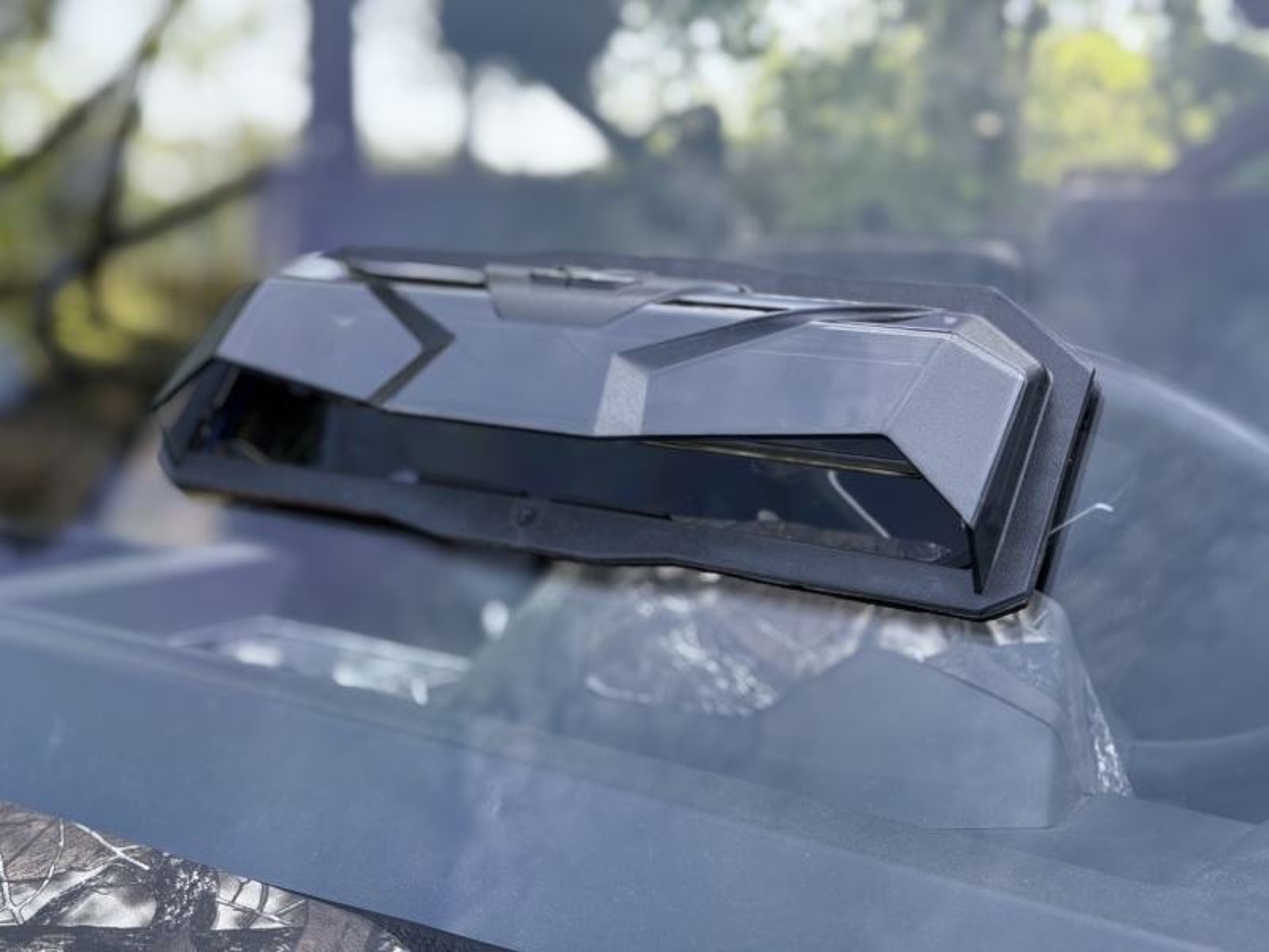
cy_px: 476
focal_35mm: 48
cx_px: 634
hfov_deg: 39.7
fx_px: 1760
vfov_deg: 30.3
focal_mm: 6.76
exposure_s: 1/625
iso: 64
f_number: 1.78
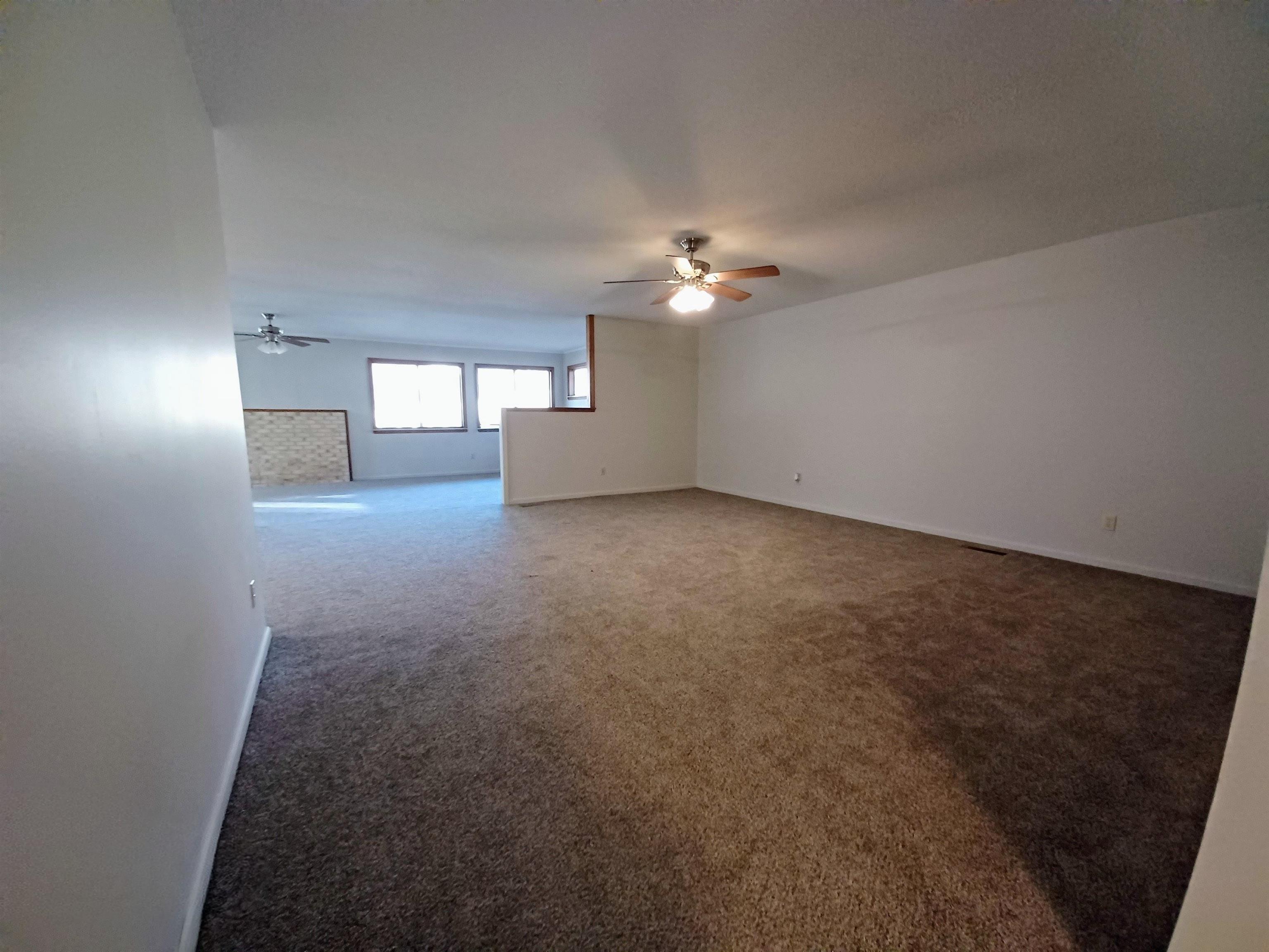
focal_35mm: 13
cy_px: 476
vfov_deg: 89.9
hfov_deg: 106.2
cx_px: 634
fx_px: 477
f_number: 2.2
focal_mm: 1.42
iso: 320
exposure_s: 1/25
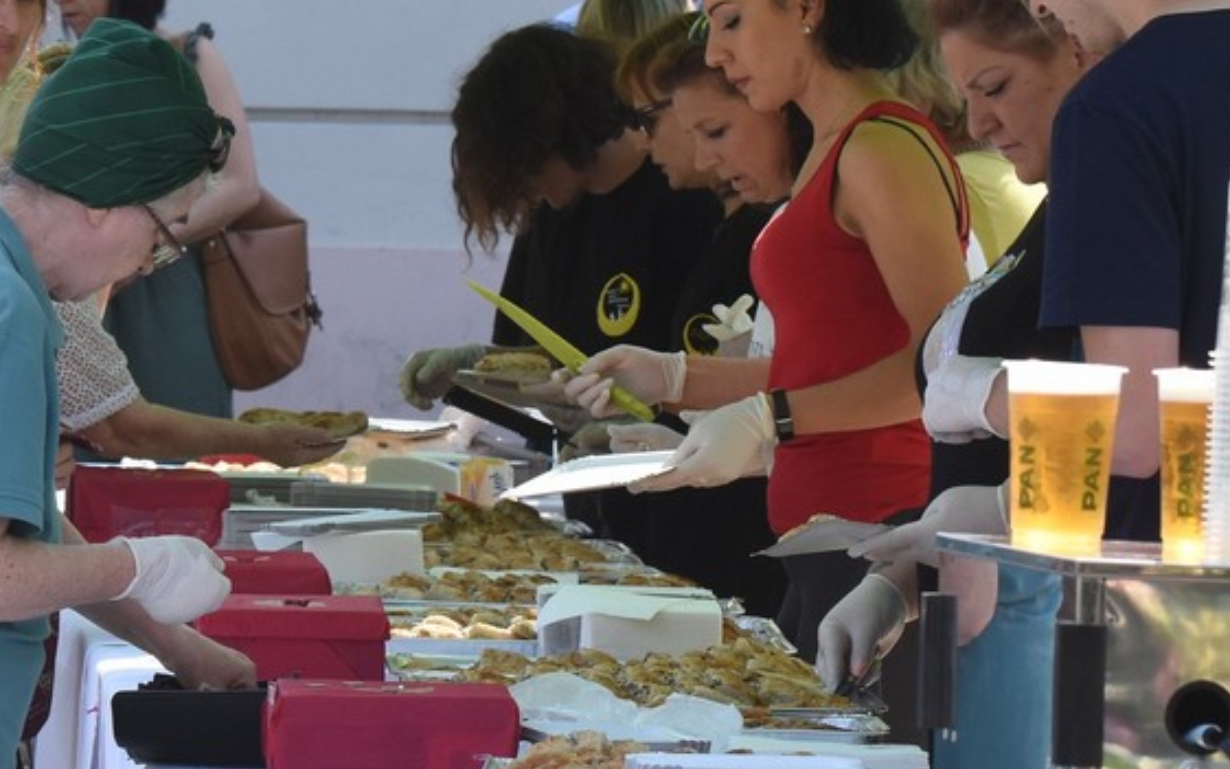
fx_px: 9590
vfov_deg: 4.6
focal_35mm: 286
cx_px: 219
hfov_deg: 7.3
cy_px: 77
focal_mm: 70
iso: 500
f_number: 7.1
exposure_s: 1/800
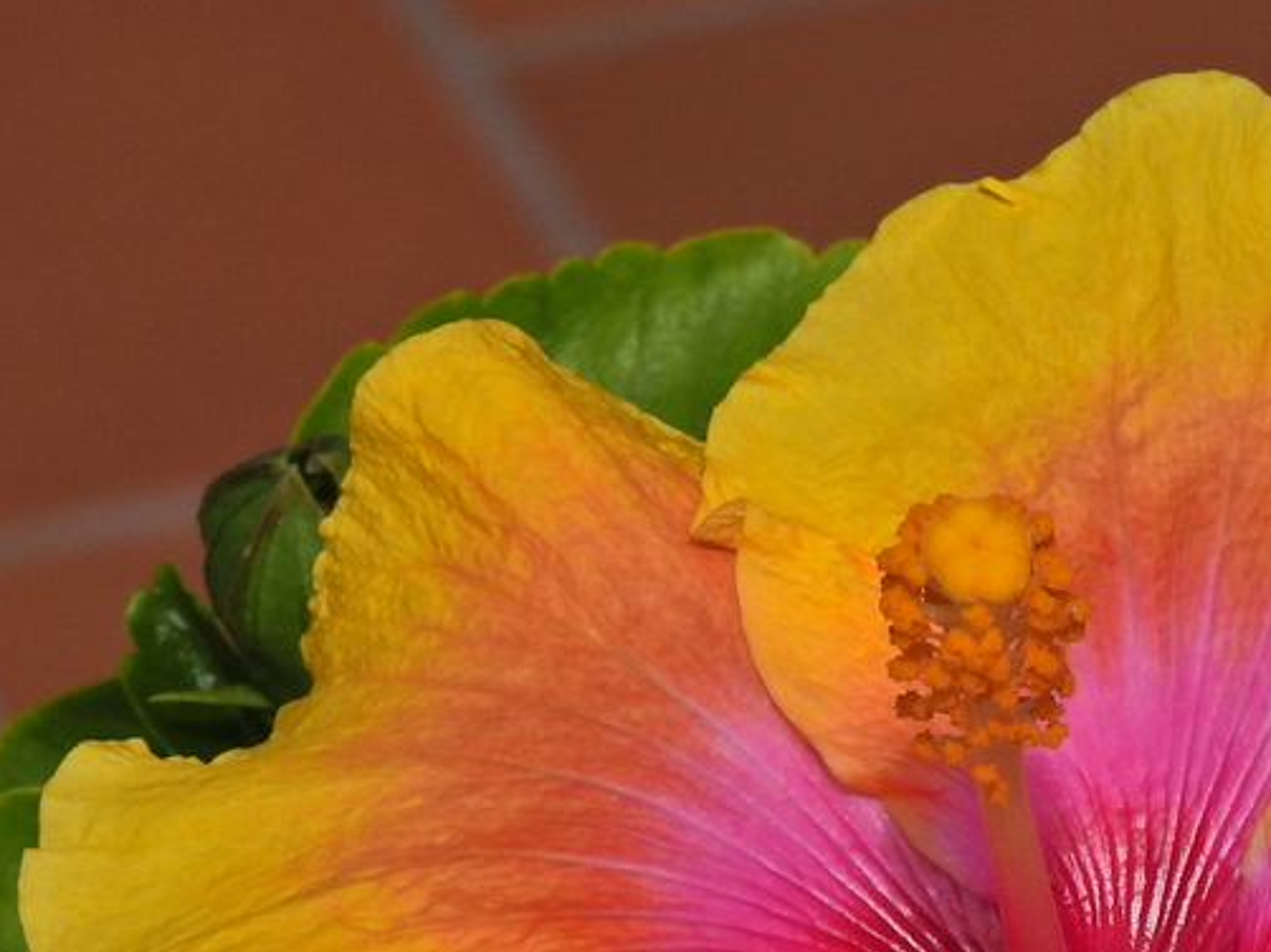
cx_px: 1193
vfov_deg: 3.1
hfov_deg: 4.2
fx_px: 17322
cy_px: 1010
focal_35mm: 472
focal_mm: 33
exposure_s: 1/1600
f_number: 6.3
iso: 100
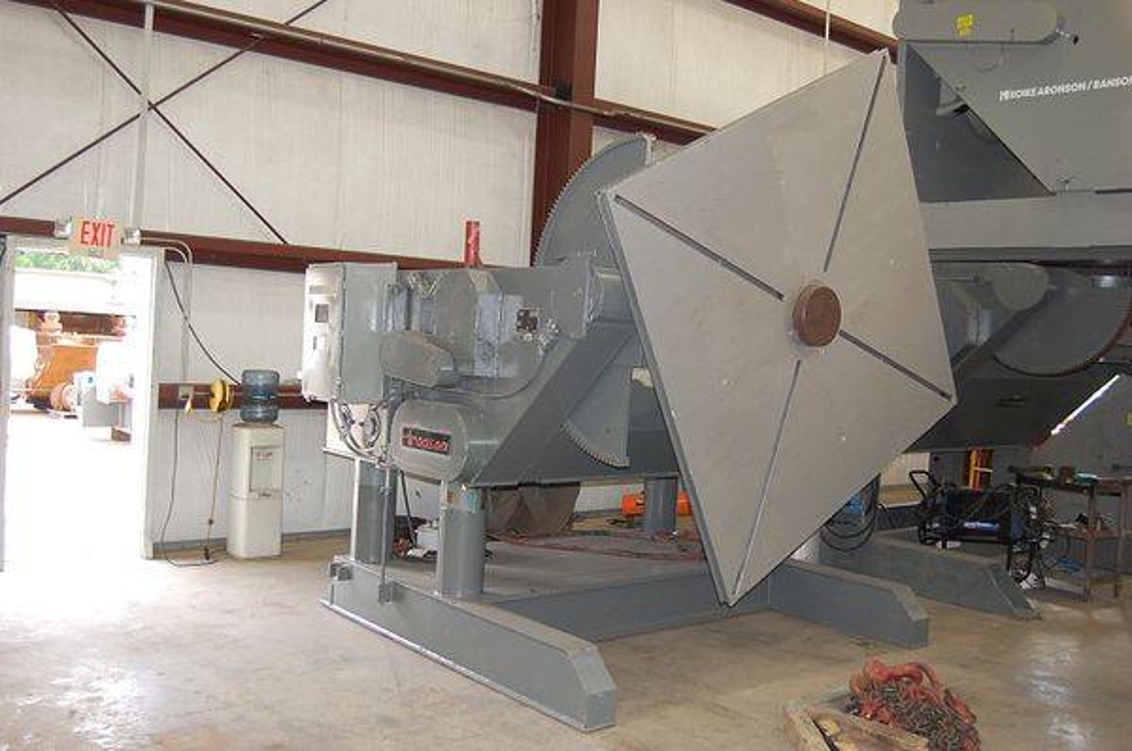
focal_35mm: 34
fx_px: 1083
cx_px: 566
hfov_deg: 55.2
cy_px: 376
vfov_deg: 38.2
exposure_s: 1/60
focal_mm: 23
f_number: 3.8
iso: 400
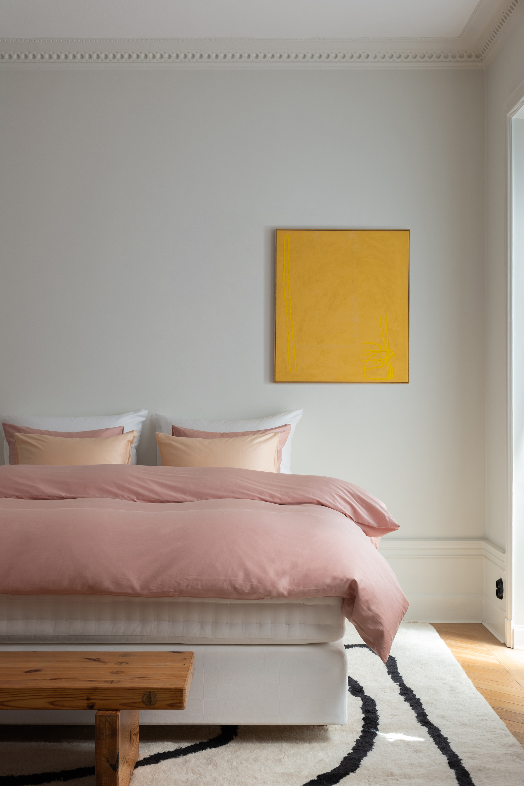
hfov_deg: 28.1
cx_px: 262
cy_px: 393
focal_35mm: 48
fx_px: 1048
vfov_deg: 41.1
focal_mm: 48
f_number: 8
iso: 50
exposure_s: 1/10
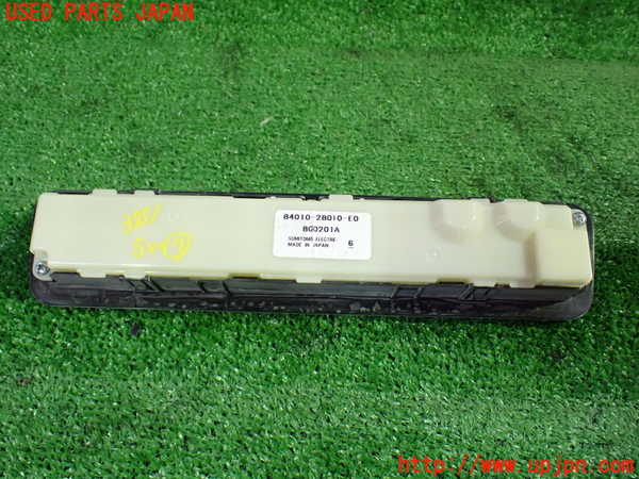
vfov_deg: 44.2
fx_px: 591
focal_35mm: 32
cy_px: 240
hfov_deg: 56.8
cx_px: 320
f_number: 2.4
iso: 800
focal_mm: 5.79
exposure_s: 1/100
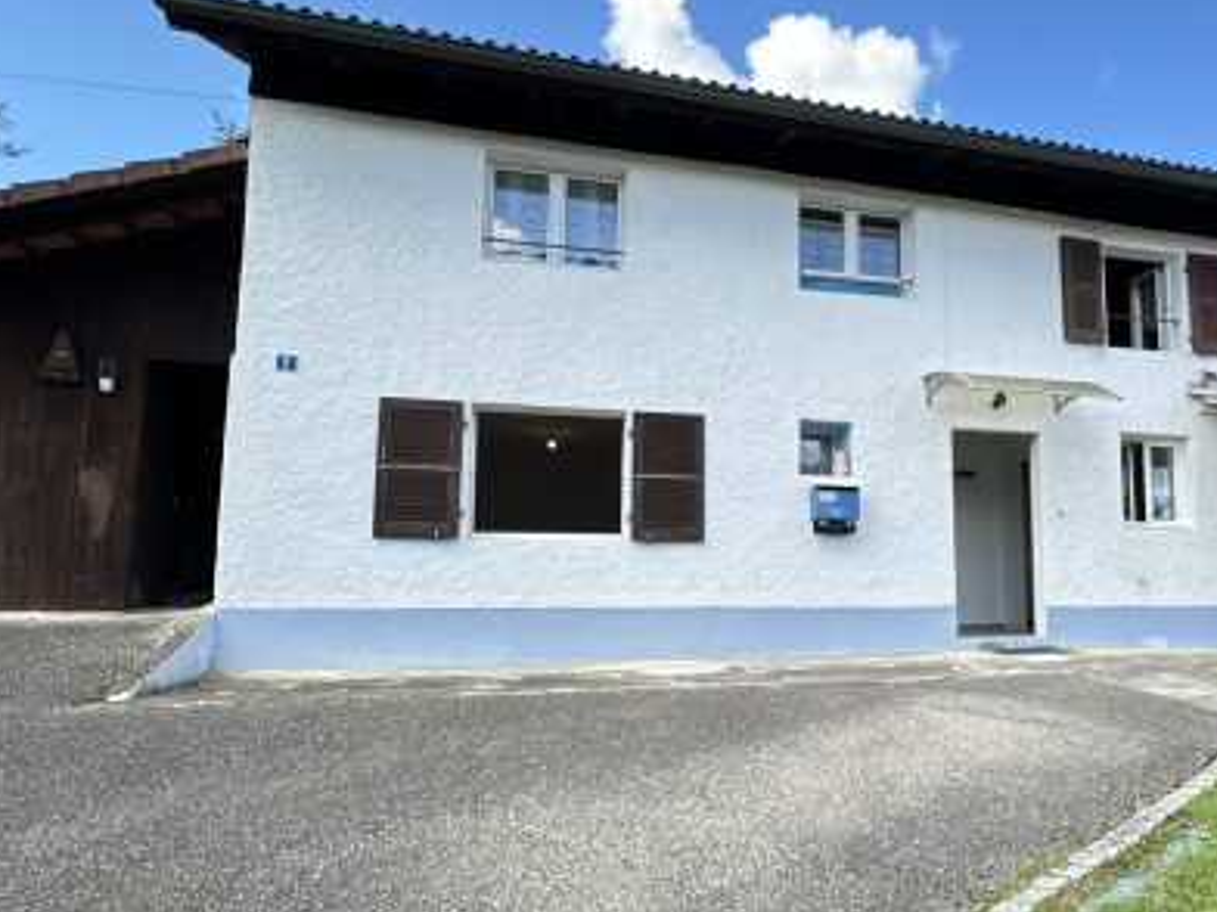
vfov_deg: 54.8
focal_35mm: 25
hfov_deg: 67.4
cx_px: 813
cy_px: 492
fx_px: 879
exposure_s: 1/375
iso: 40
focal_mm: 2.22
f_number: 2.2
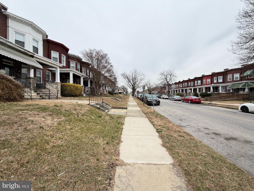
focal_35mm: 14
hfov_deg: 102.1
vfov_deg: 85.7
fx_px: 103
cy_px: 96
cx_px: 127
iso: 40
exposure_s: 1/247
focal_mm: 2.22
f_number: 2.2
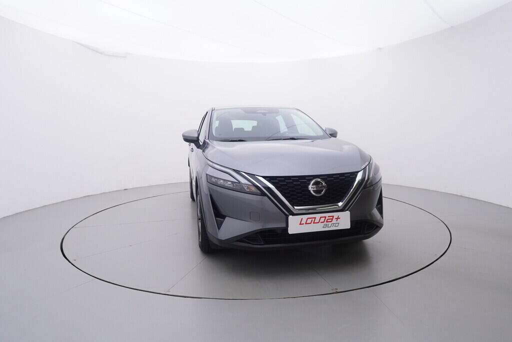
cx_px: 256
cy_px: 171
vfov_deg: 56.2
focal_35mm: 22
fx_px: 320
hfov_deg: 77.3
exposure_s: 1/80
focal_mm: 15
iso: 200
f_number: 5
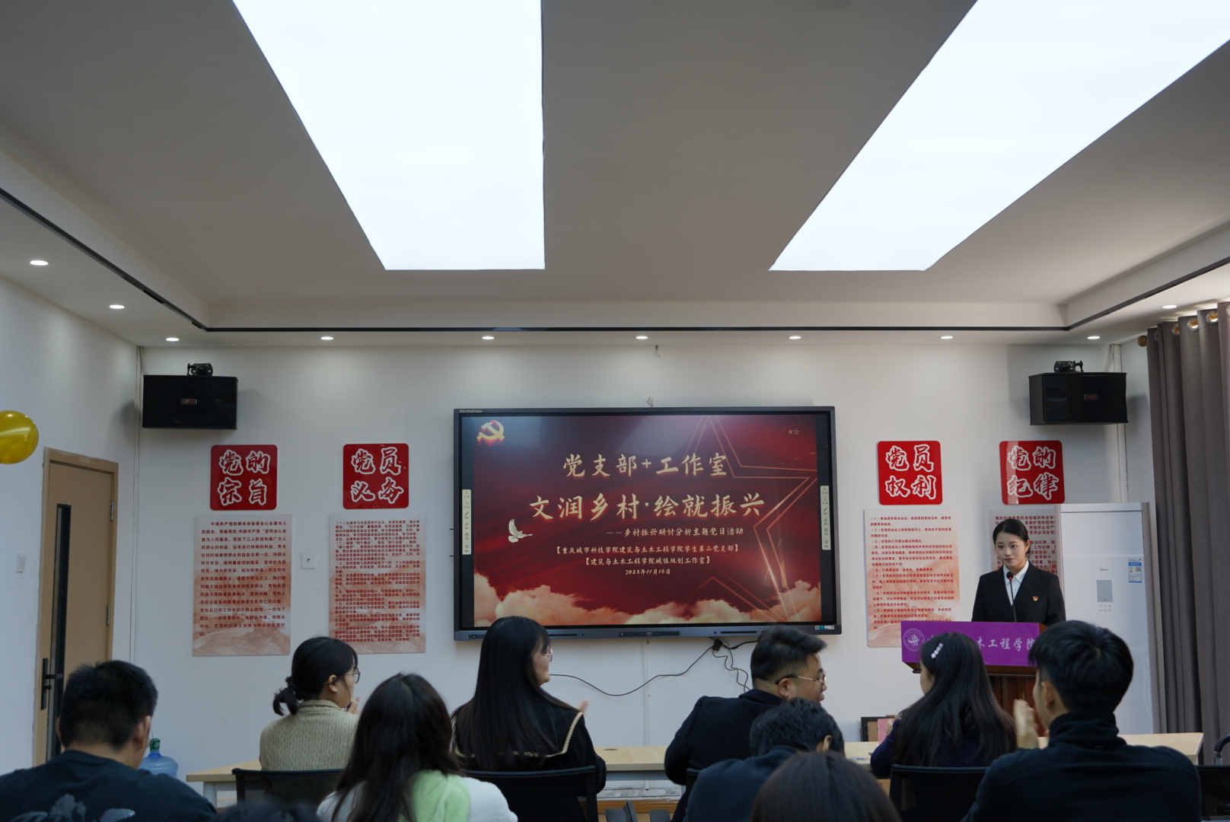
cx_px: 615
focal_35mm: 40
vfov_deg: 33.5
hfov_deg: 48.4
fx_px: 1368
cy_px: 411
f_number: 5
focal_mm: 40
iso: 125
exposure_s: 1/60
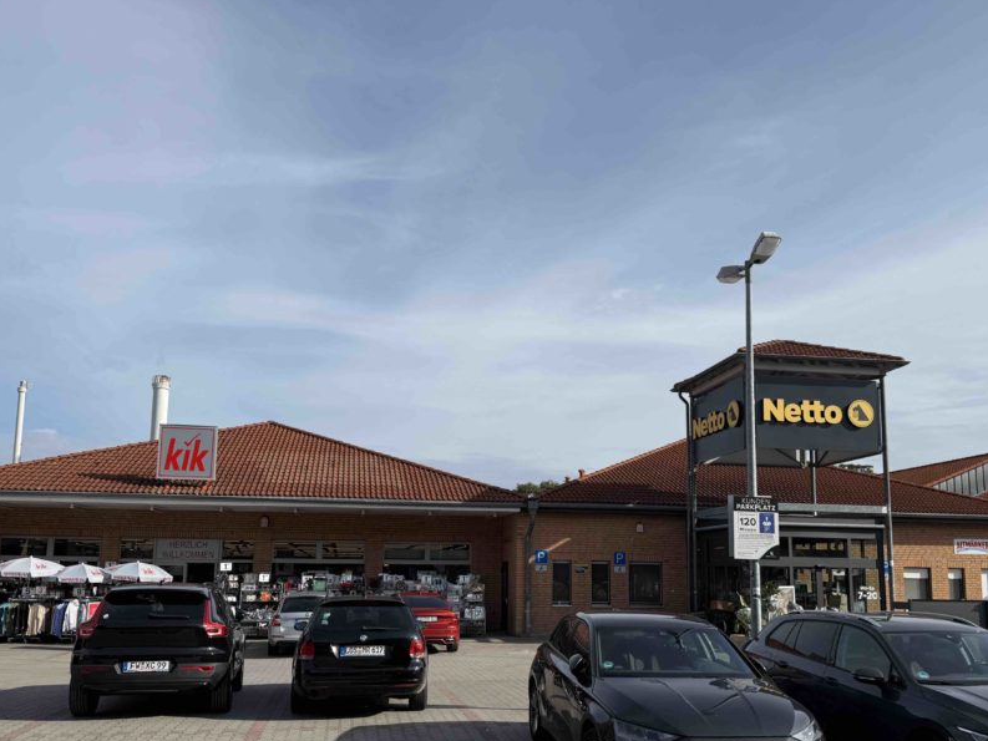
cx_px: 515
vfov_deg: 45.2
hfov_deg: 58.3
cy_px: 447
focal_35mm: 31
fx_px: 885
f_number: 1.78
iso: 80
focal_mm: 6.76
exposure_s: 1/6711
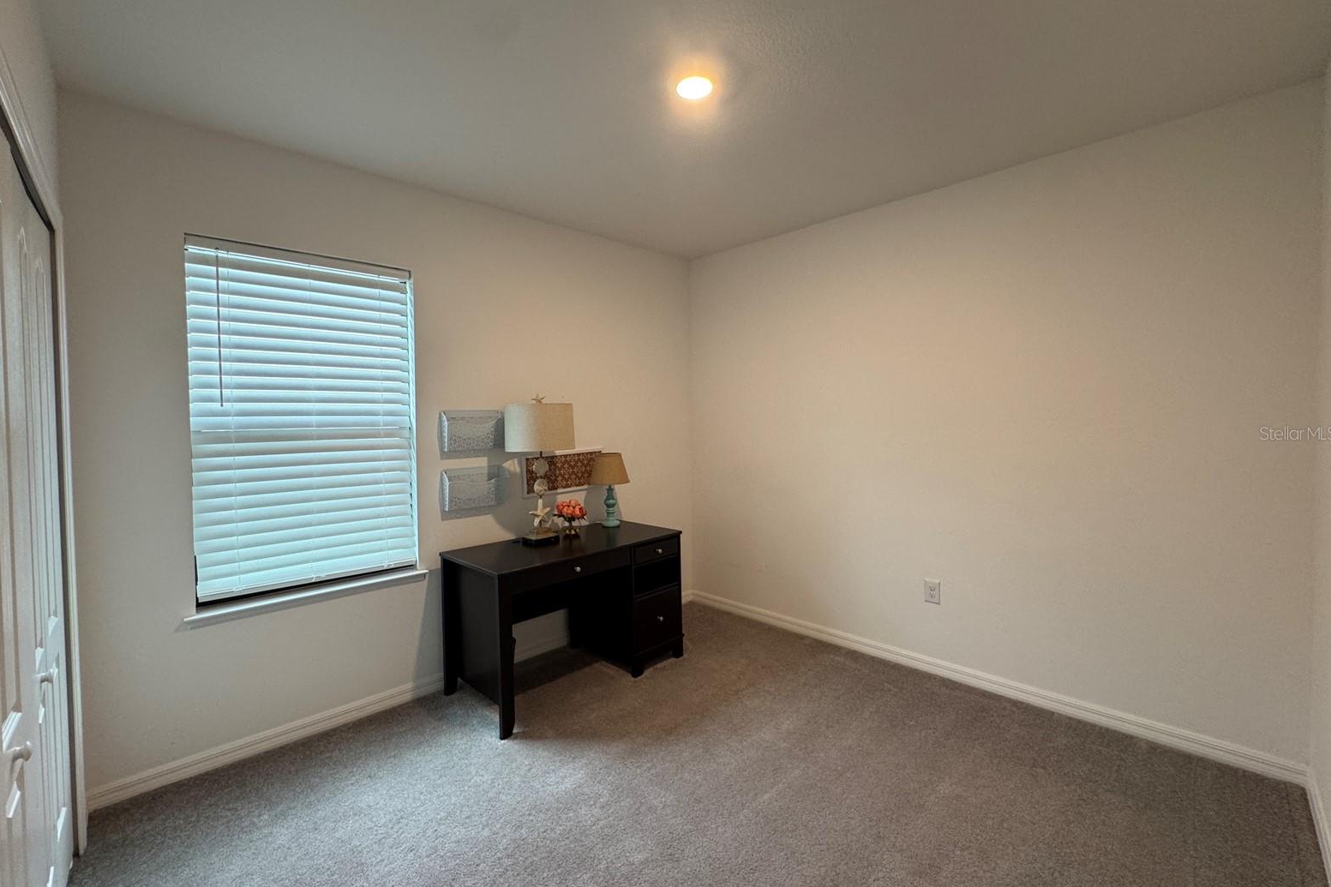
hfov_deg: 100.4
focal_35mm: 15
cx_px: 655
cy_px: 433
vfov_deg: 77.3
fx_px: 554
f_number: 2.2
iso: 200
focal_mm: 2.22
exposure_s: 1/60
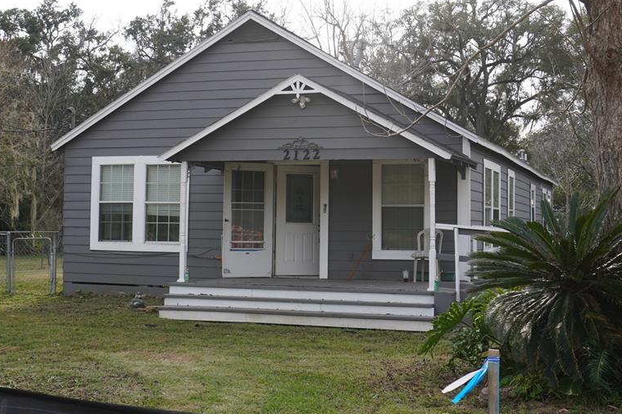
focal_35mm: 55
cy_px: 157
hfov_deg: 36.5
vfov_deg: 24.7
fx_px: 944
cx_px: 307
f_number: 7.1
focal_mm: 27
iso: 100
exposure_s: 1/125
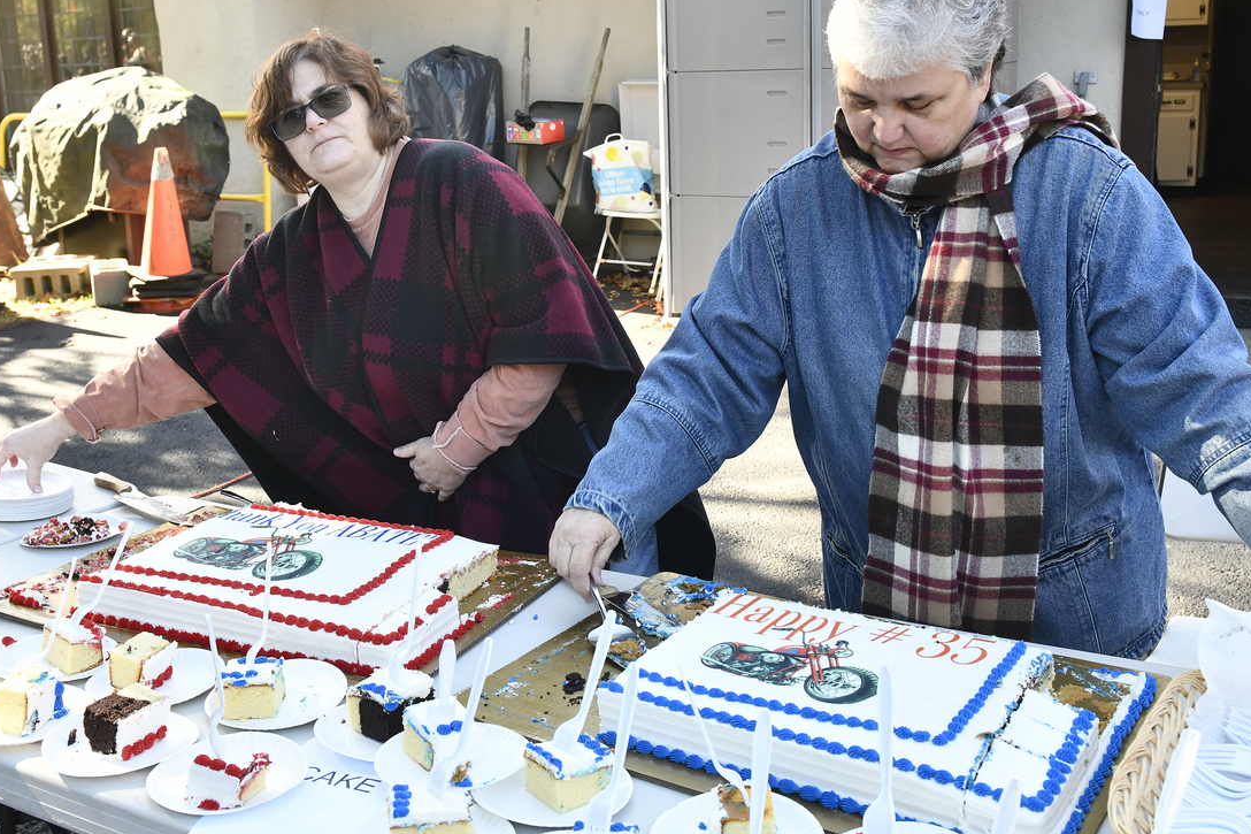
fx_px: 1390
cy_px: 361
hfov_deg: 48.4
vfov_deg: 33.3
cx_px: 590
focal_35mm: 40
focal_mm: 29
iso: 1000
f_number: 8
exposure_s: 1/250
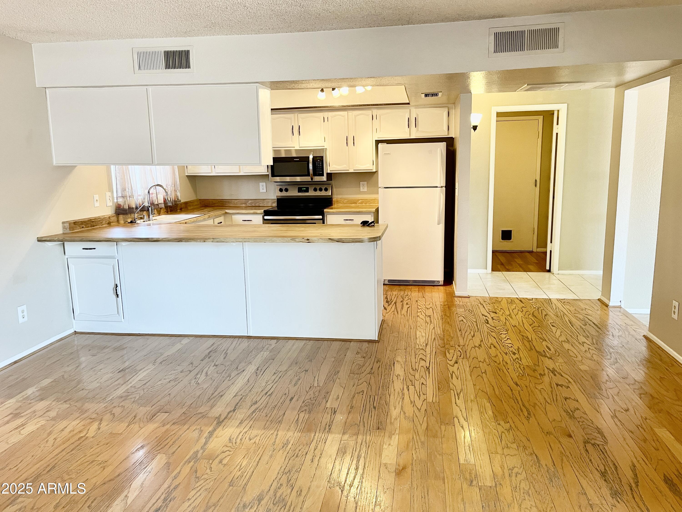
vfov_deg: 53.1
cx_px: 341
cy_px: 256
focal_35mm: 26
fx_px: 512
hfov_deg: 67.3
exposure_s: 1/60
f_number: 1.6
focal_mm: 4.2
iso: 100
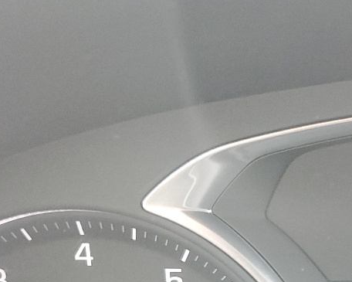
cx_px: 499
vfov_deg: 16.3
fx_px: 927
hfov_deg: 19.3
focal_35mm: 89
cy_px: 371
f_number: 1.5
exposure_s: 1/60.2
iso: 121
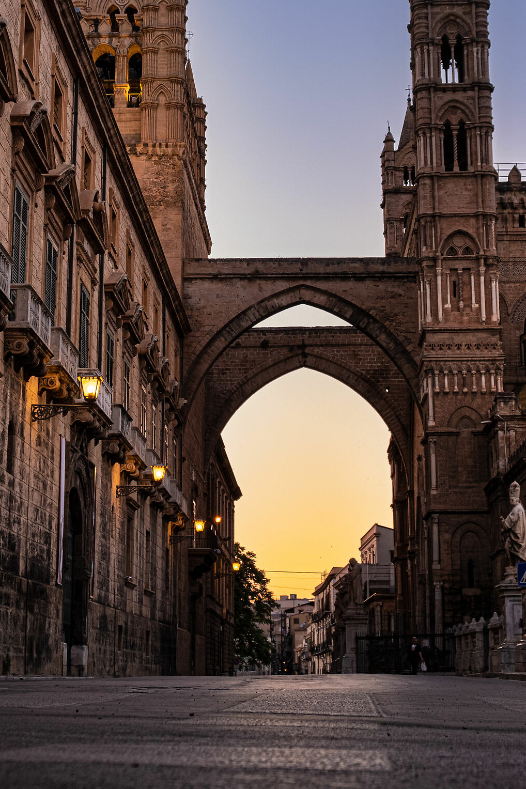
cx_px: 245
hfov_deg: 20.6
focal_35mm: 66
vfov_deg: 30.4
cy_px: 290
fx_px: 1446
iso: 400
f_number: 5.6
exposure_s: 1/60
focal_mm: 27.7
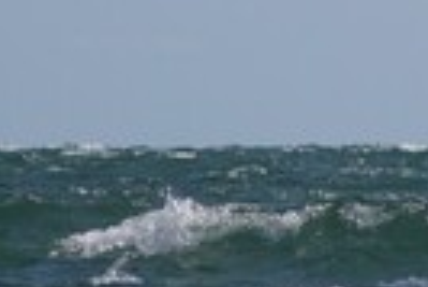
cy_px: -124
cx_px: 1078
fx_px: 18745
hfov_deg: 1.3
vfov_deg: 0.9
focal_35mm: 1575
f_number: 5.6
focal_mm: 175
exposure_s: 1/1250
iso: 100
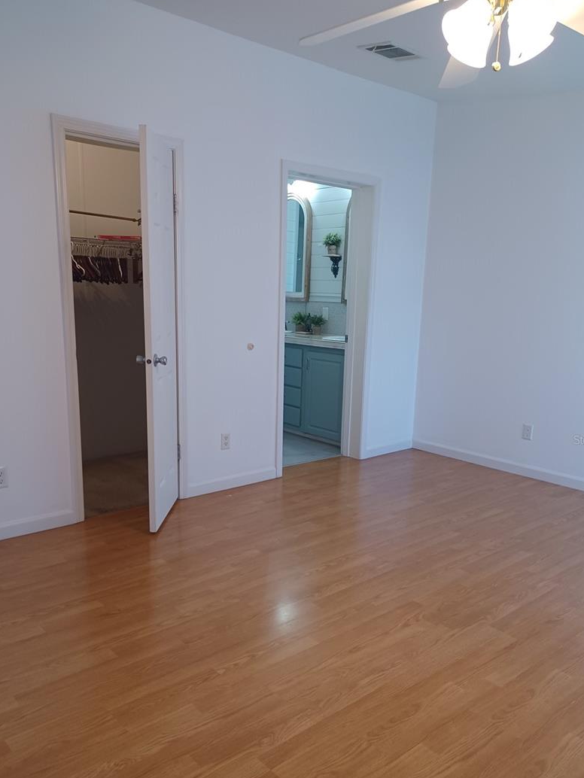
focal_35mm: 29
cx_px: 288
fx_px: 652
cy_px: 439
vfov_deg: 61.4
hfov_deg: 48.2
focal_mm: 4.6
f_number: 1.8
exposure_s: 1/40
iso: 250
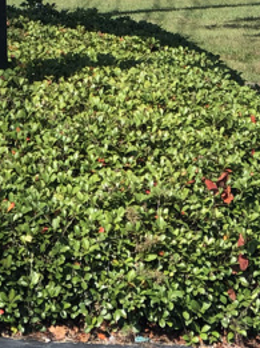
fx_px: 2249
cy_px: -191
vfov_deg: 8.6
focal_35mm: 224
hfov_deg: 6.6
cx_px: 24
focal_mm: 6.6
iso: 20
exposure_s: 1/648
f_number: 2.8
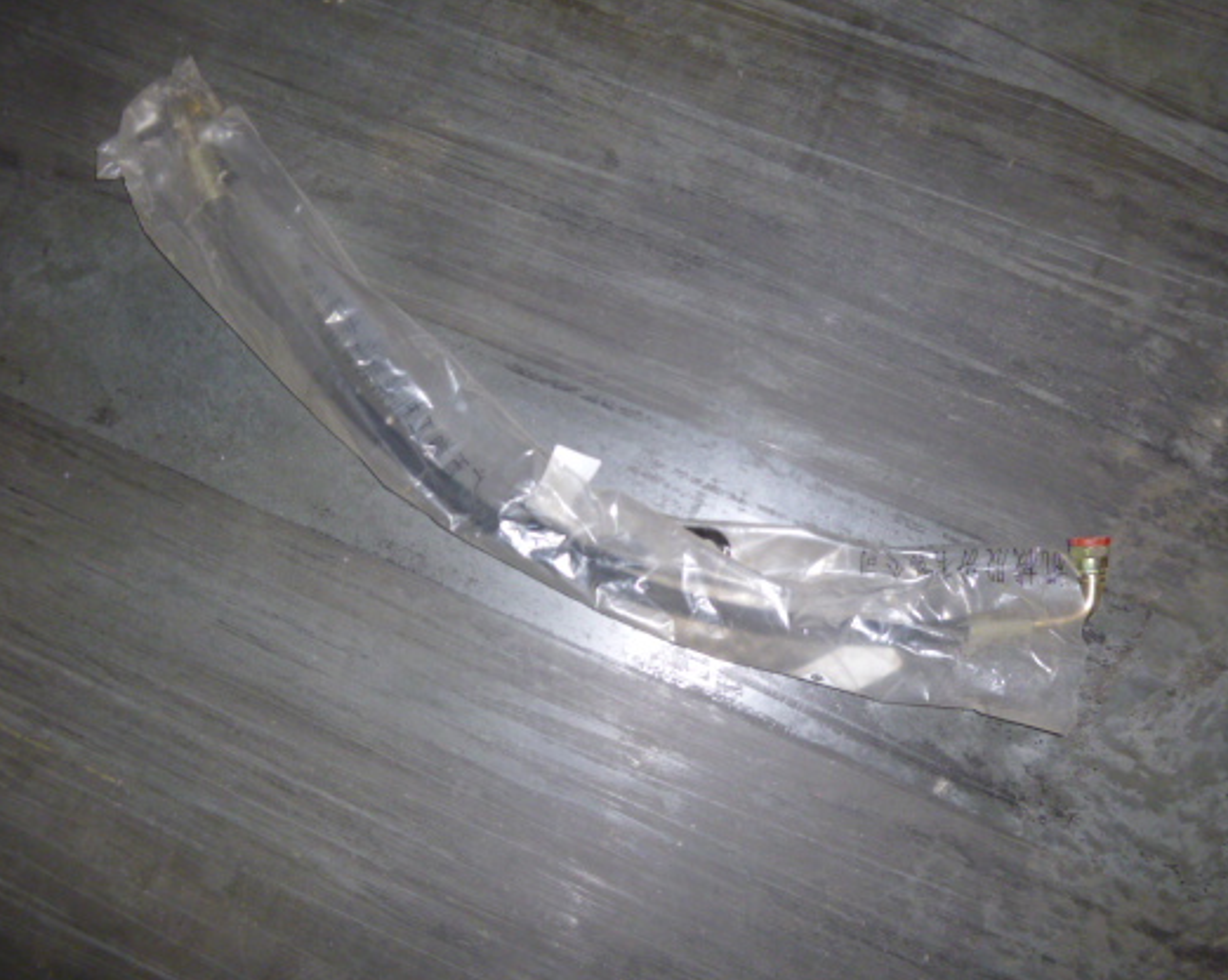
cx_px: 577
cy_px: 459
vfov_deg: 48.4
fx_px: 1090
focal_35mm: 30
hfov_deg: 58.8
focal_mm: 4.5
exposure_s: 1/60
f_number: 3.1
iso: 100
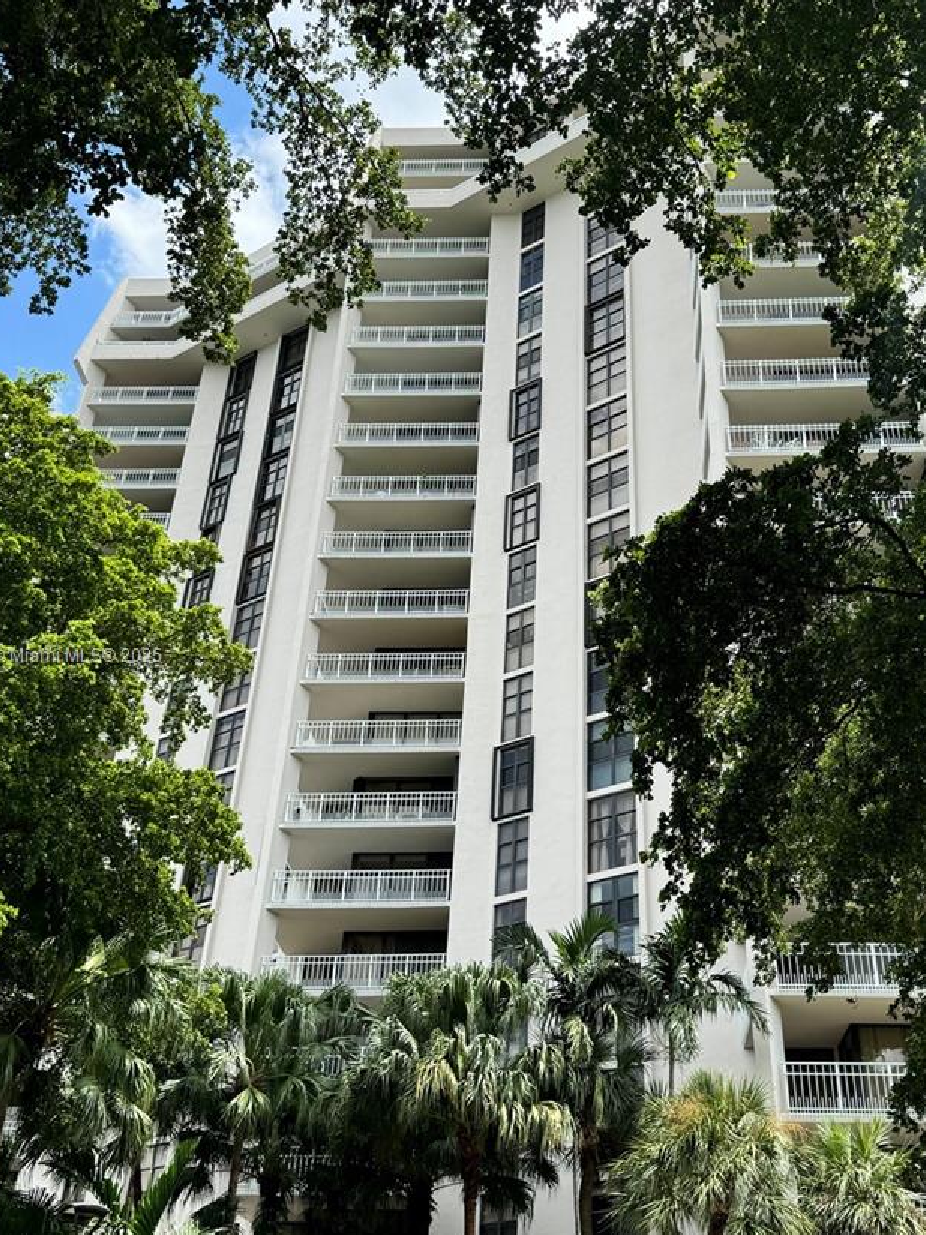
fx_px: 1249
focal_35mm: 35
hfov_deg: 40.5
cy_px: 657
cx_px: 563
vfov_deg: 52.6
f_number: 1.78
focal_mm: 6.76
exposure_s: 1/2105
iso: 80
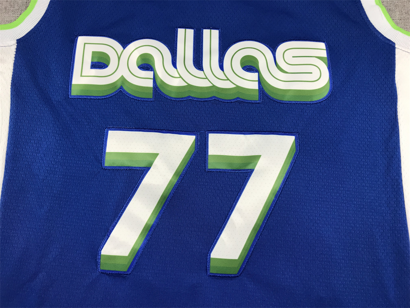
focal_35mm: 28
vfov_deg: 49.8
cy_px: 154
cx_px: 205
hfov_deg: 63.4
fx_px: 332
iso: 40
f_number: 1.8
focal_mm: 3.99
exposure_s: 1/100
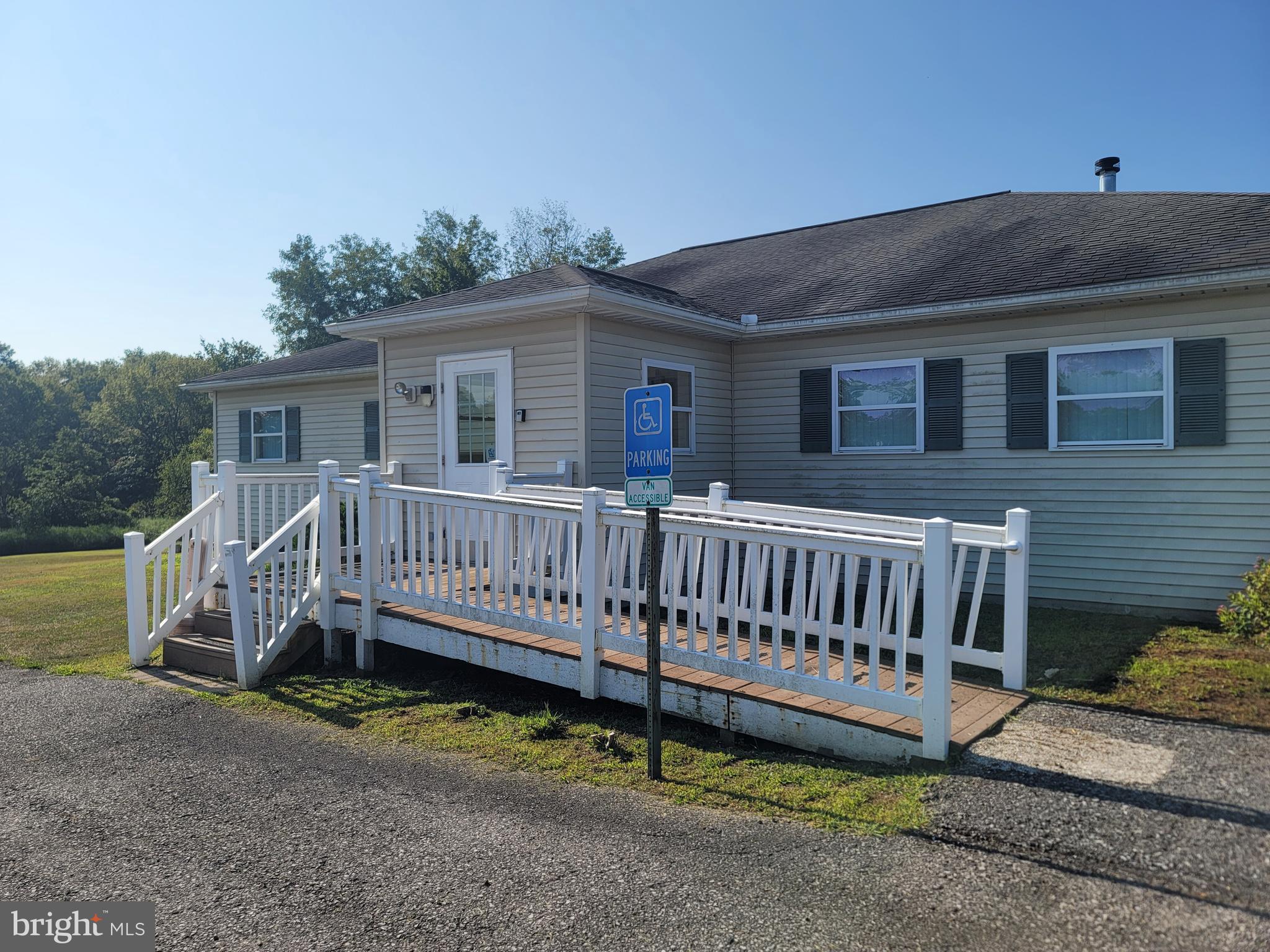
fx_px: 917
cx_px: 635
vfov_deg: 54.9
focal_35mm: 25
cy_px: 476
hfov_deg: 69.4
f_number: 1.8
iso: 20
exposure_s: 1/1406
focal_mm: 7
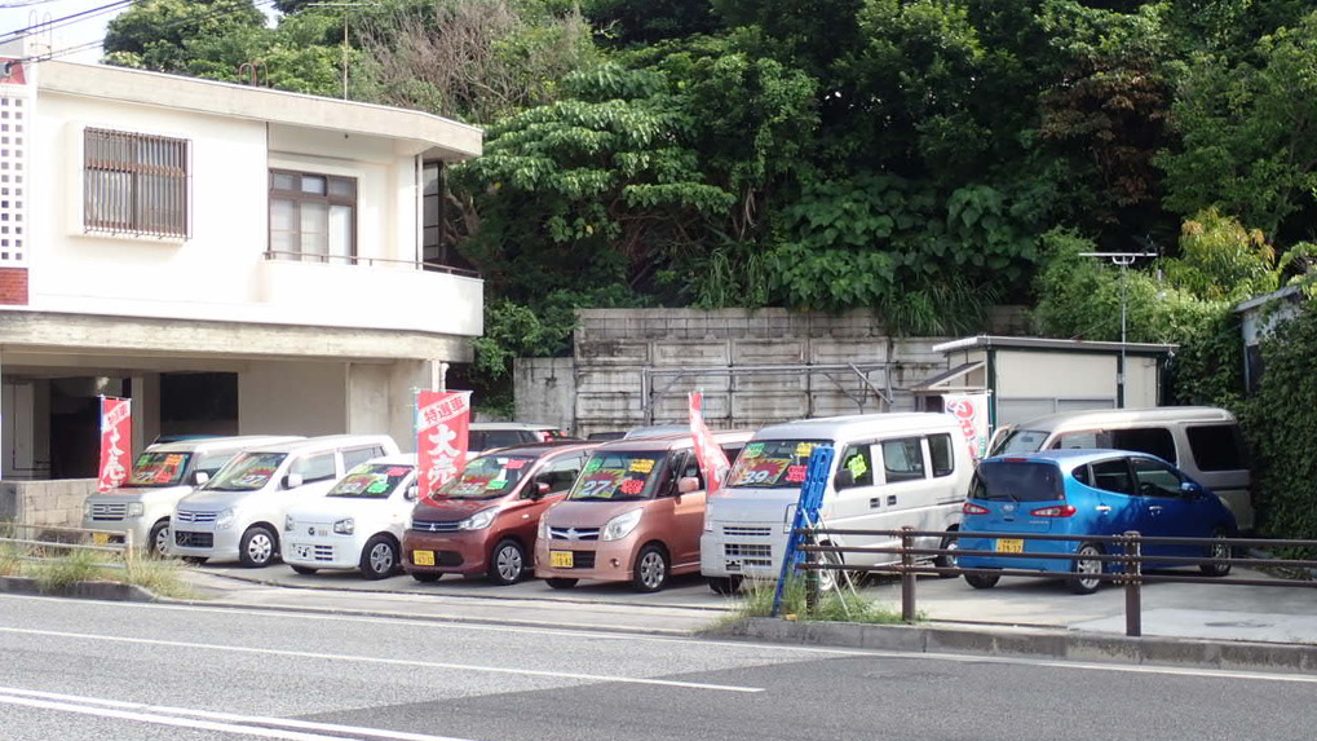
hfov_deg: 36.0
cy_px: 380
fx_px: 2025
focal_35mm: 58
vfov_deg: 20.7
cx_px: 657
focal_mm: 9.61
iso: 100
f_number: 4.5
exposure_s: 1/200
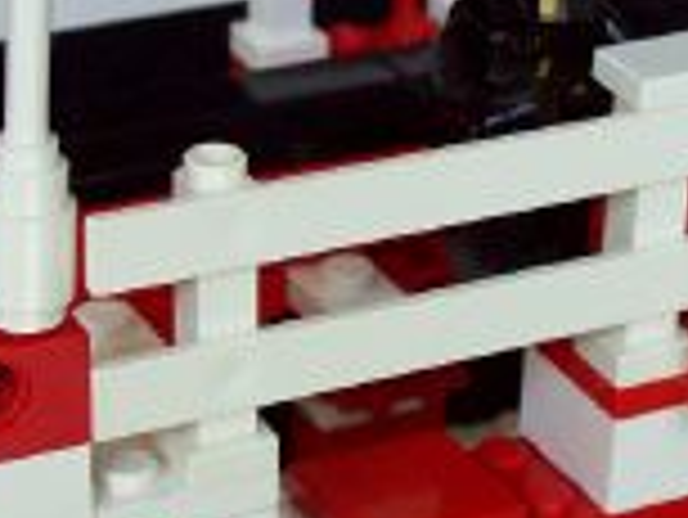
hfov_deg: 13.5
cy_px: 205
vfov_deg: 10.2
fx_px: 2904
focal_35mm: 146
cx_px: 409
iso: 136
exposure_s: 1/55.2
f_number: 3.4
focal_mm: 9.4
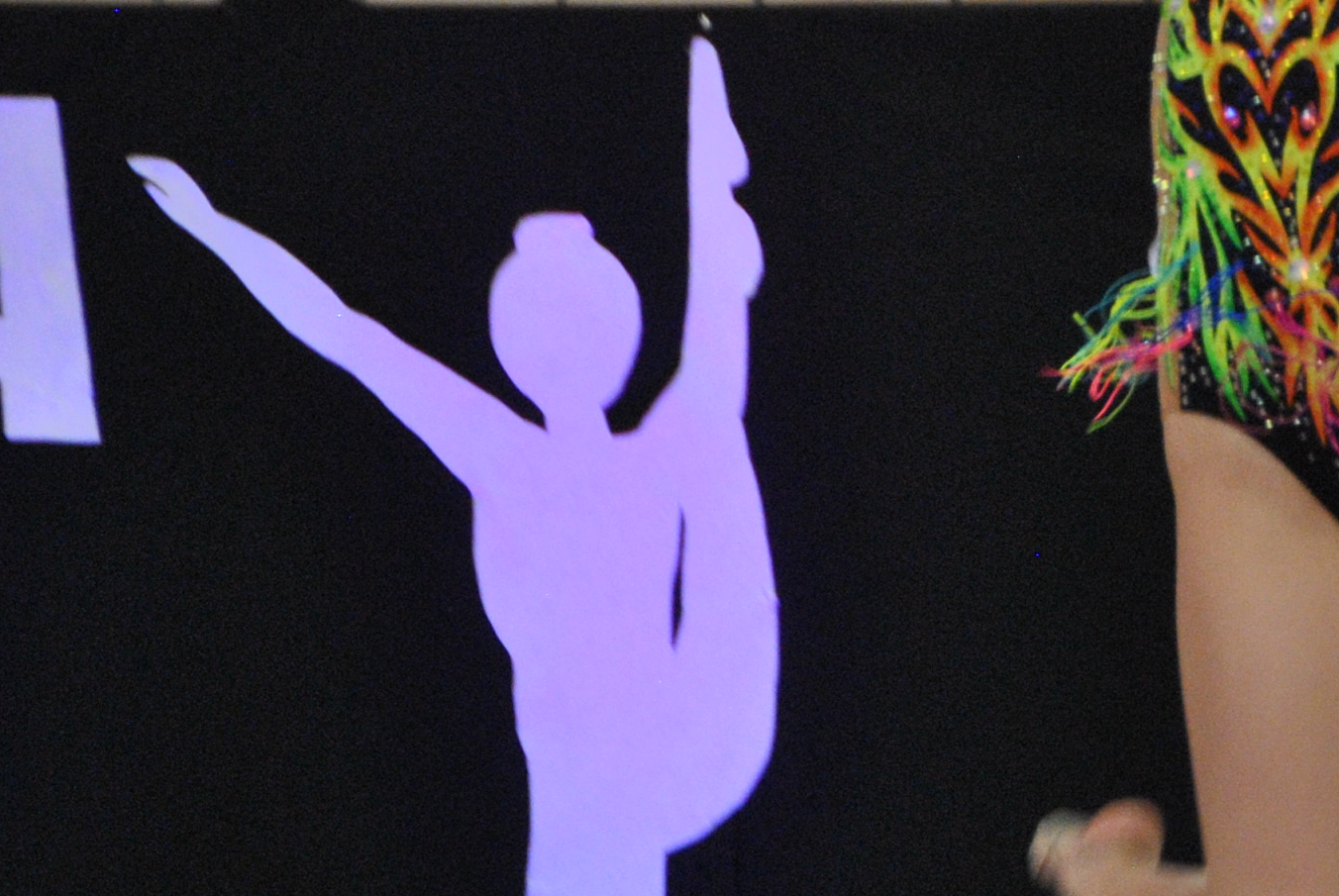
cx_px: 1460
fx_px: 19513
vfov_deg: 2.6
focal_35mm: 524
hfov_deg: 3.9
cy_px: 751
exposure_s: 1/160
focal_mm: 122
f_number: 5.6
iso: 800
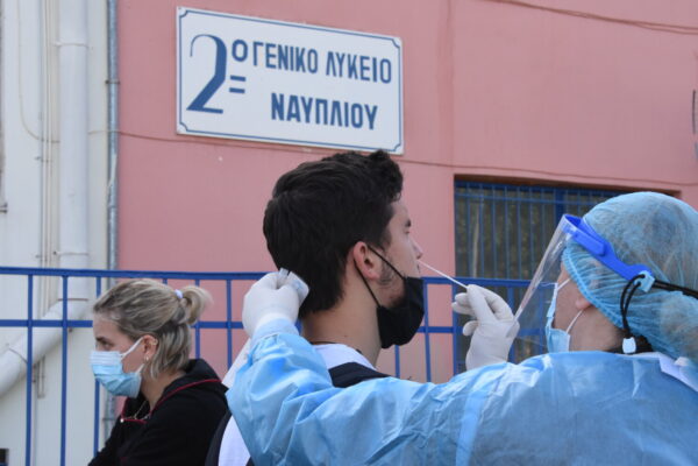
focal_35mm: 82
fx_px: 1599
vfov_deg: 16.6
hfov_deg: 24.6
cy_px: 233
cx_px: 349
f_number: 10
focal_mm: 55
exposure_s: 1/400
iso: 1250
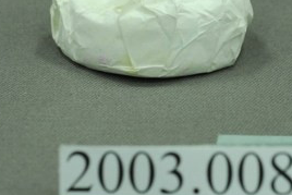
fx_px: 1745
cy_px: -14
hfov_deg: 9.6
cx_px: 158
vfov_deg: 6.4
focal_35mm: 215
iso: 1000
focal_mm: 60
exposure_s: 1/20
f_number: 10
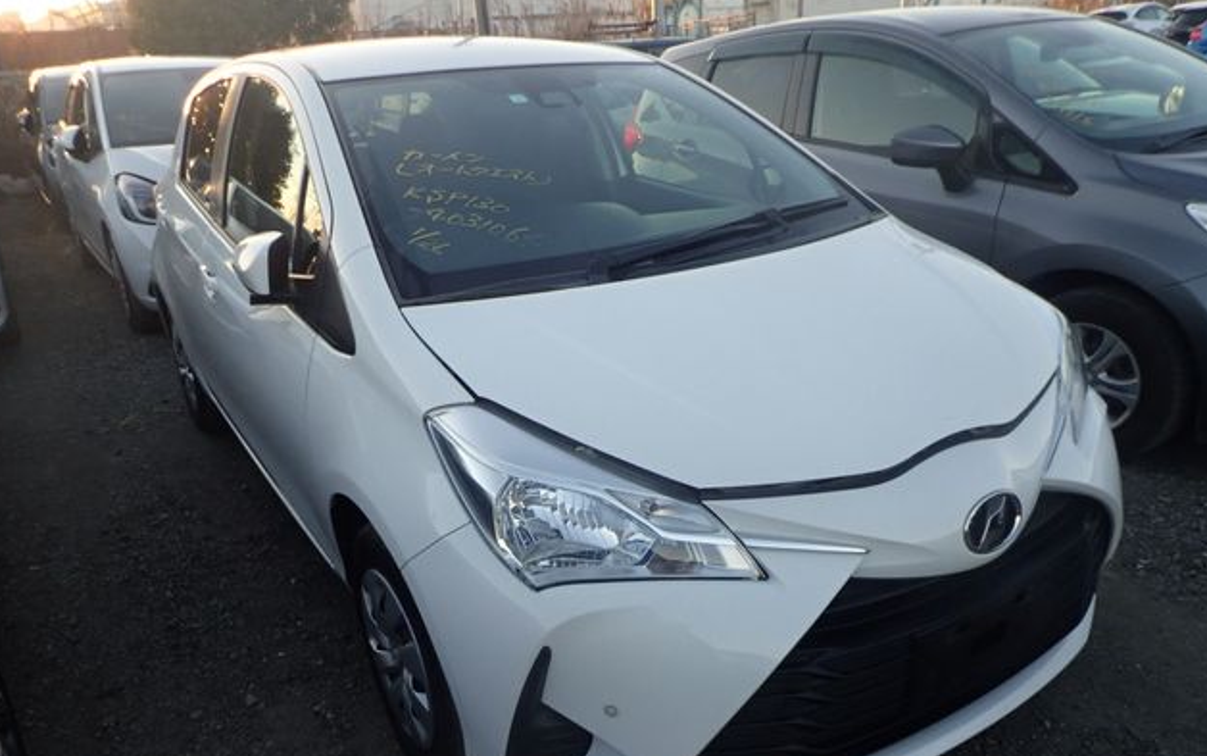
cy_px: 446
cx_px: 602
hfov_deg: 68.4
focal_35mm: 27
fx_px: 888
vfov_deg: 45.9
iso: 200
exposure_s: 1/320
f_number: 2.8
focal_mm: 4.5
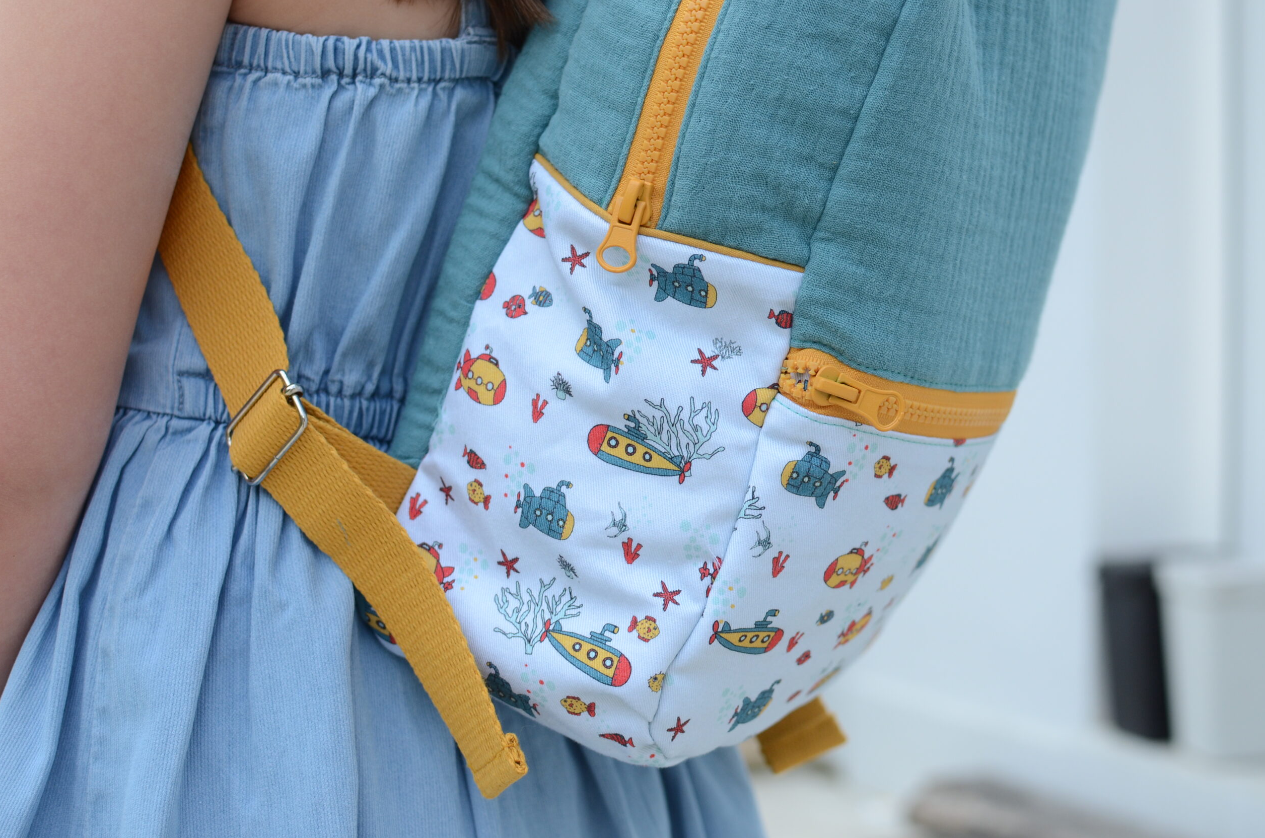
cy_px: 418
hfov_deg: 37.3
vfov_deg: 25.2
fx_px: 1876
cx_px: 634
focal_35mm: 54
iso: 320
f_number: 3.5
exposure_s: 1/1250
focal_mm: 35
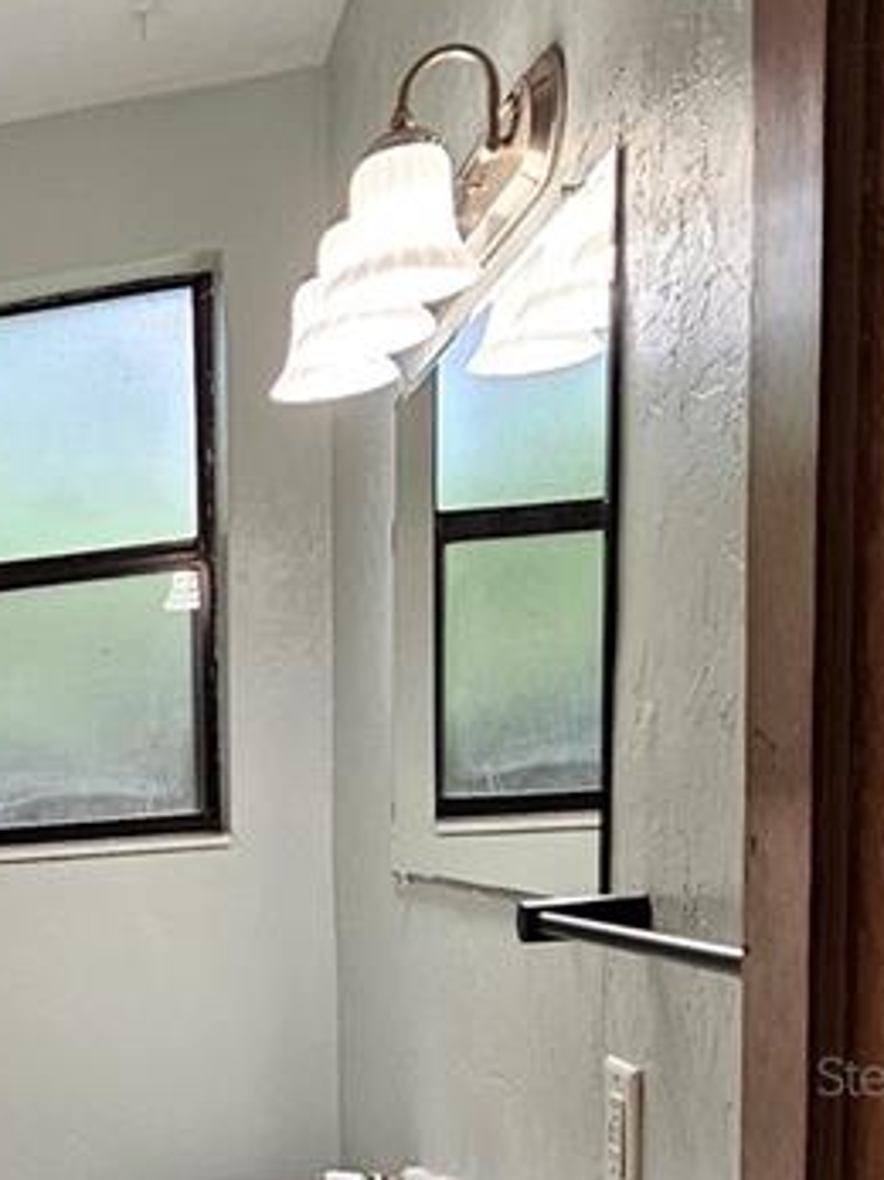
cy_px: 1075
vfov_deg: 39.0
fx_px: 1533
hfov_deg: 24.4
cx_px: -473
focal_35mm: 45
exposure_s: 1/60
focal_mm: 2.2
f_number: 2.2
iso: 160
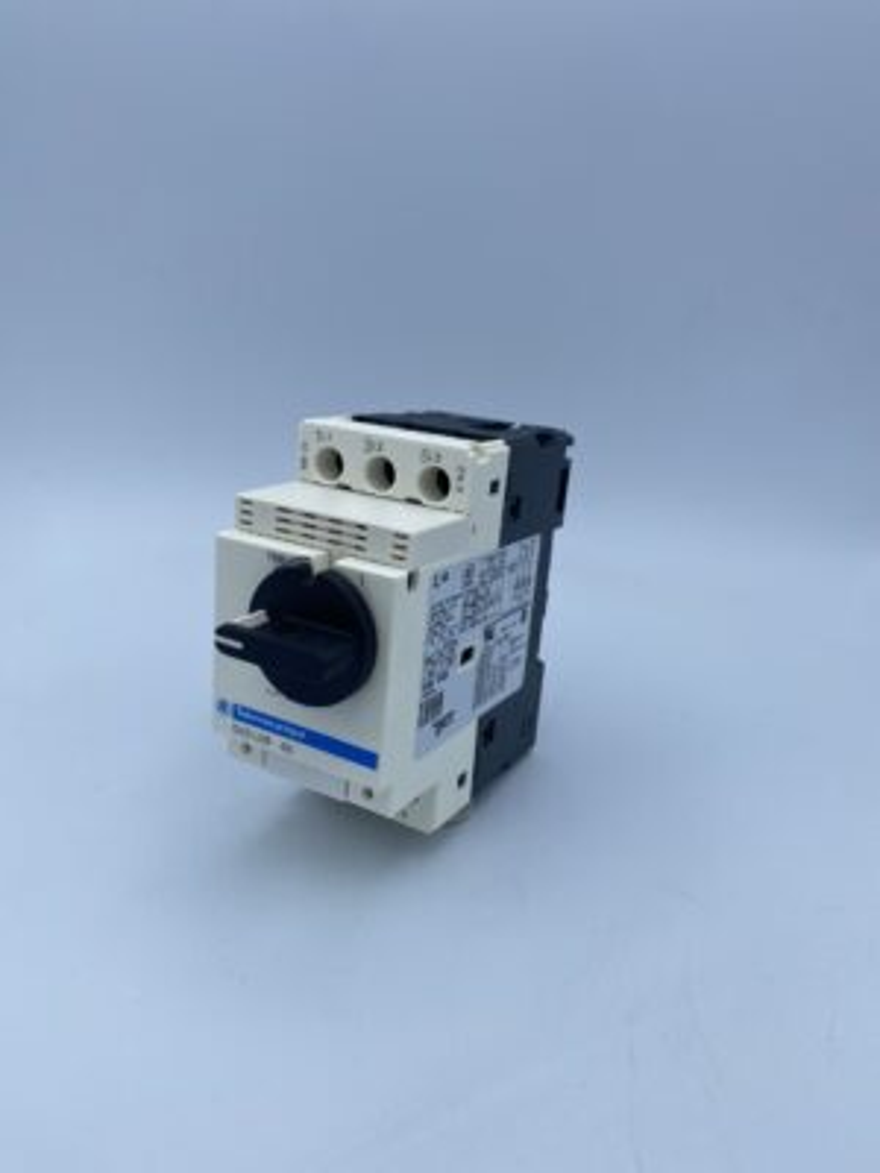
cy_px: 586
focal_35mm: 26
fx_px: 881
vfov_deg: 67.3
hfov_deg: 53.1
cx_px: 440
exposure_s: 1/1412
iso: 32
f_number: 1.8
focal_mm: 4.25
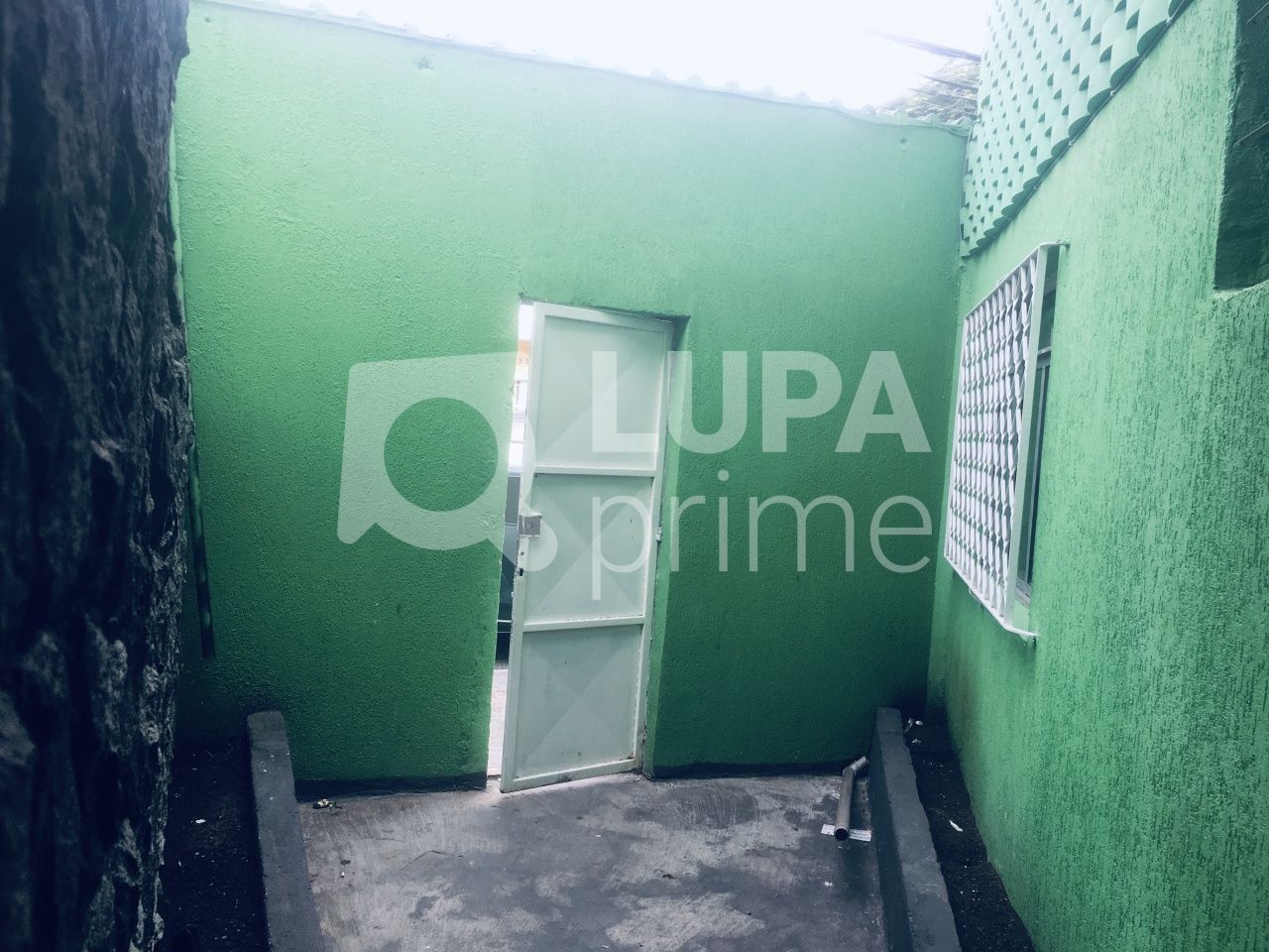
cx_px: 634
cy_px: 476
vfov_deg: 48.2
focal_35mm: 29
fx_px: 1063
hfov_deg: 61.7
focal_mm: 4.15
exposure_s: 1/120
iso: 25
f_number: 2.2
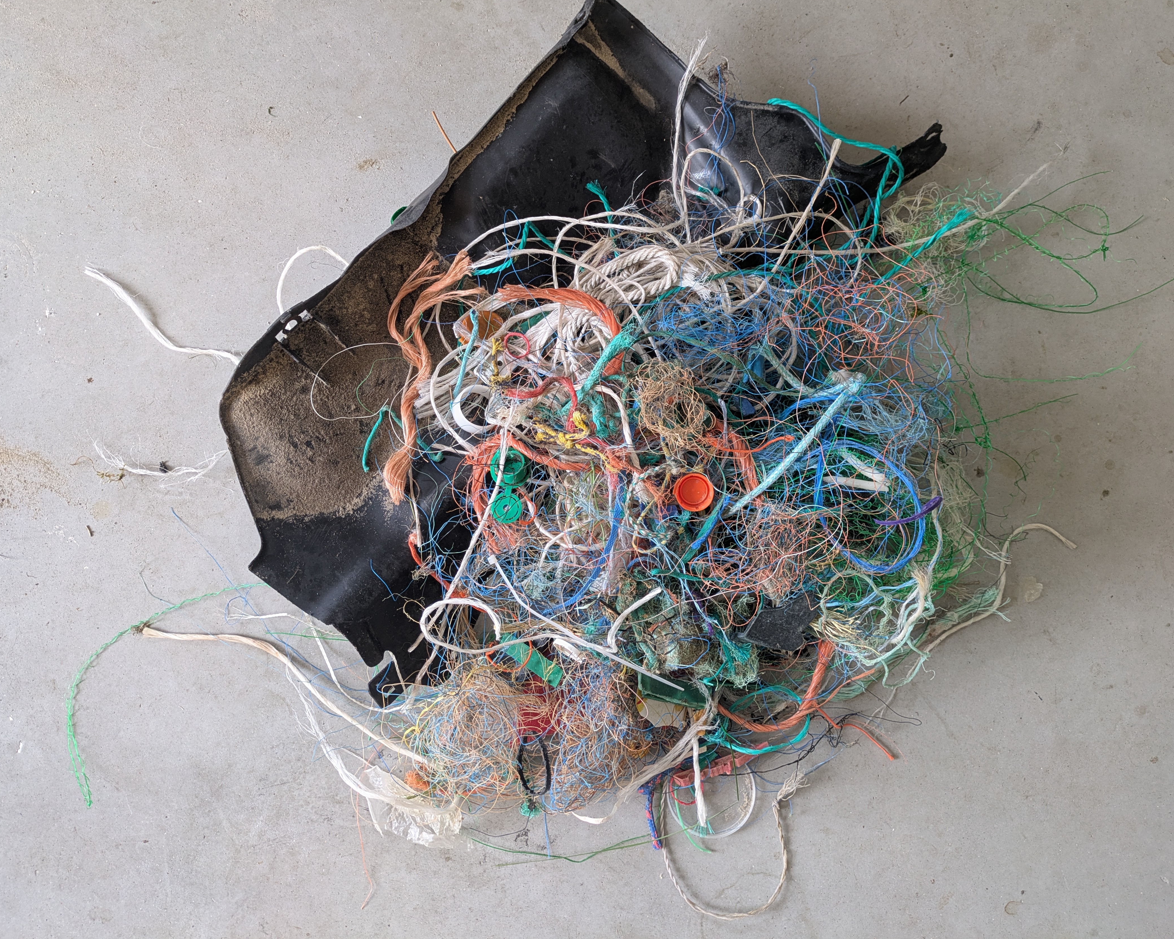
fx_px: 938
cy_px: 452
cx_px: 610
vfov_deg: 53.2
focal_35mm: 27
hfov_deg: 64.0
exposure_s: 1/100
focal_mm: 5.43
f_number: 1.89
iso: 133
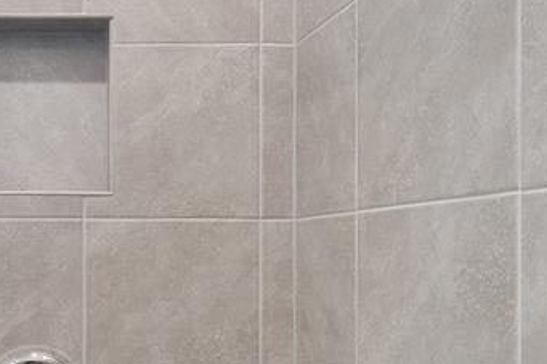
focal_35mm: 42
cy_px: 228
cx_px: 18
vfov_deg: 31.7
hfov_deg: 41.3
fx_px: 638
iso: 500
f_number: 7.1
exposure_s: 1/5
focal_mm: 14
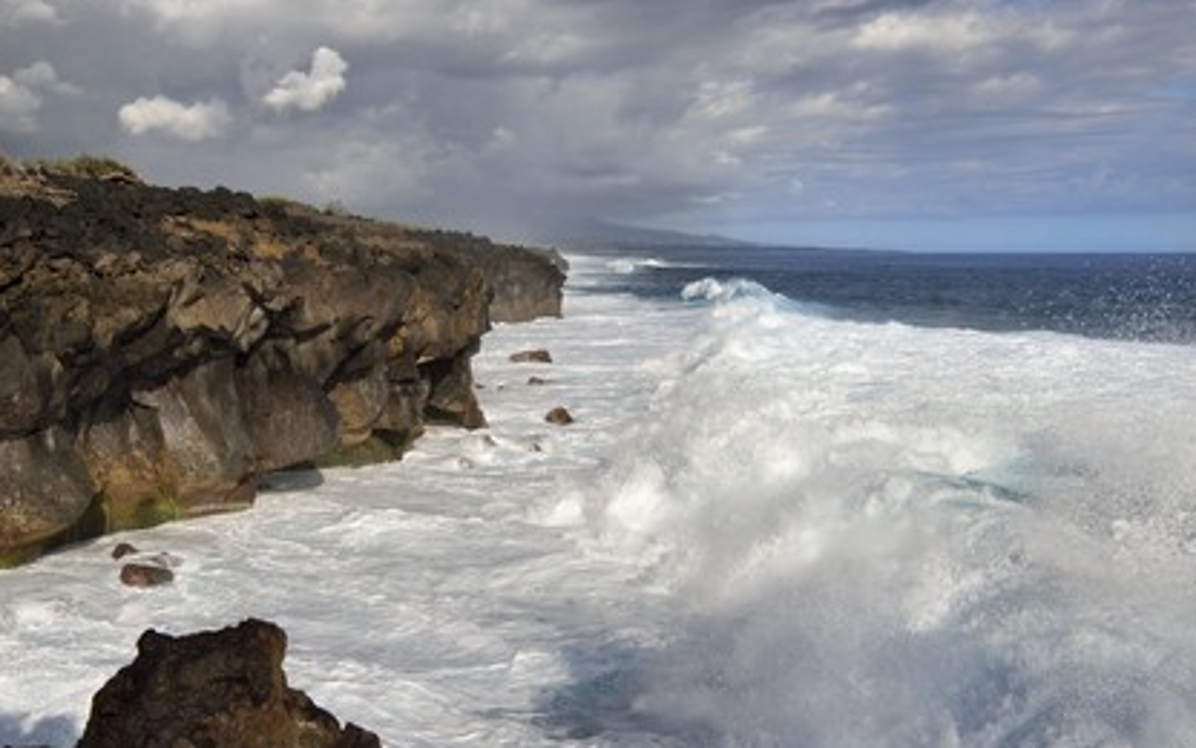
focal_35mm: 37
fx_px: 1206
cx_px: 601
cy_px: 360
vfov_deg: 34.4
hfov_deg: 52.7
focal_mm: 36
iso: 200
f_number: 20
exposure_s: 1/320
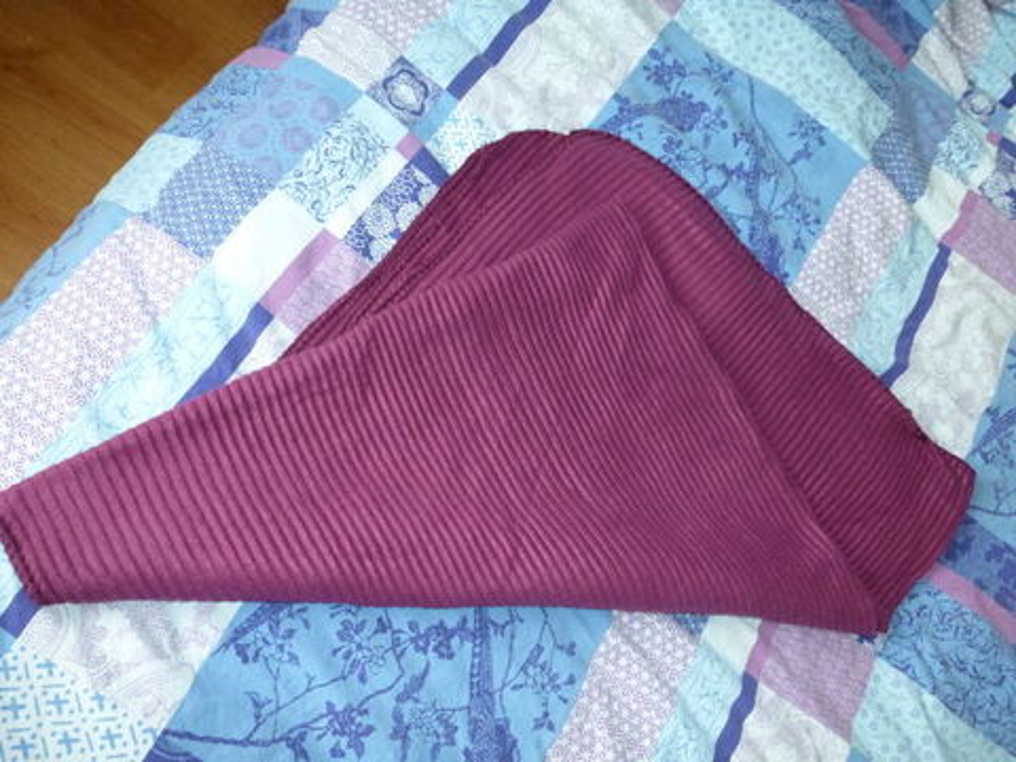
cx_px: 508
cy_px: 381
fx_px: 734
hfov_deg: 69.4
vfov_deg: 54.9
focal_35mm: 25
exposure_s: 1/60
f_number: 3.3
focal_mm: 4.3
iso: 800
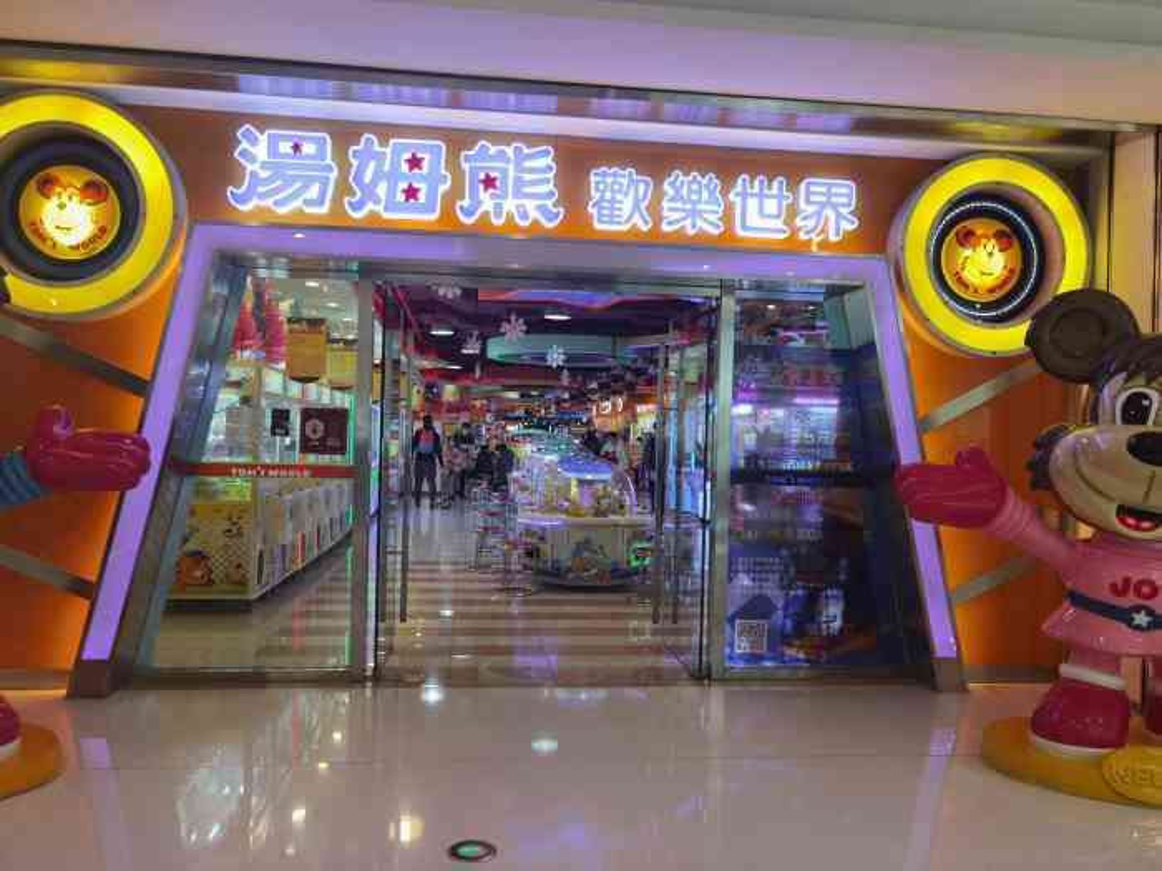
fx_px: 906
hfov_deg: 65.3
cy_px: 436
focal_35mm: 27
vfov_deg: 51.4
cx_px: 581
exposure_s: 1/103
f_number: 1.9
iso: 50
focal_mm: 6.71
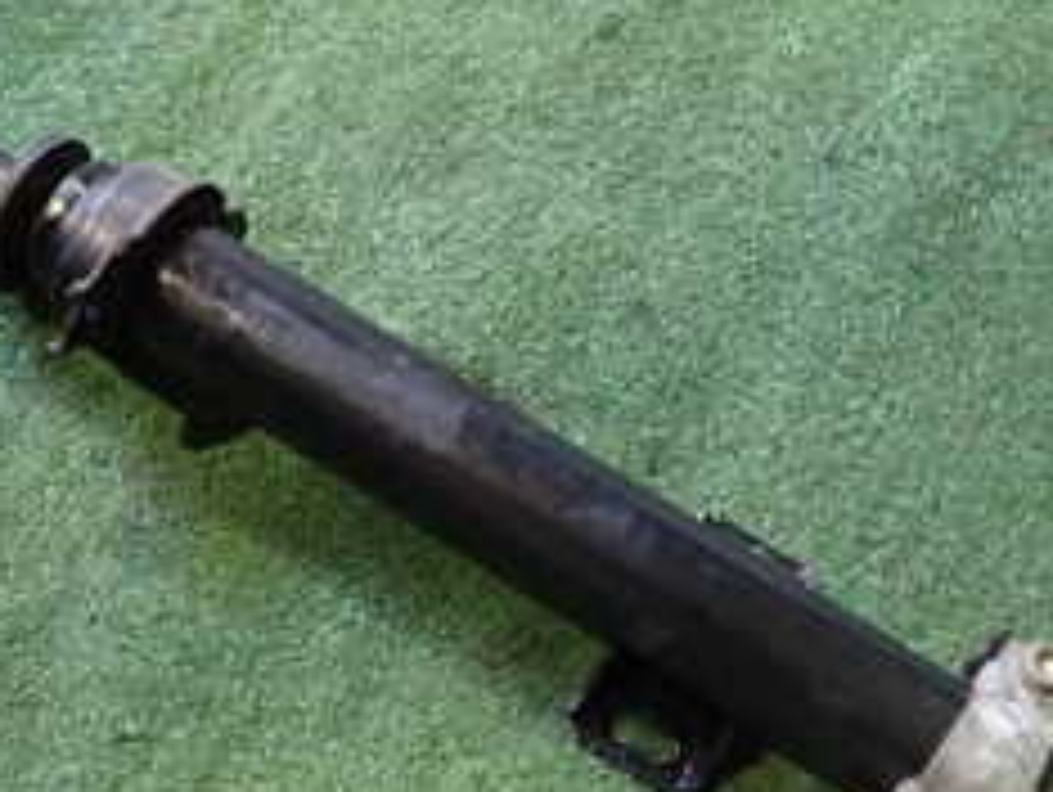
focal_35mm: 64
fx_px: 1949
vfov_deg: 22.8
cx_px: 392
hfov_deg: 30.1
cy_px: 562
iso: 640
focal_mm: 4.5
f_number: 2
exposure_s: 1/30
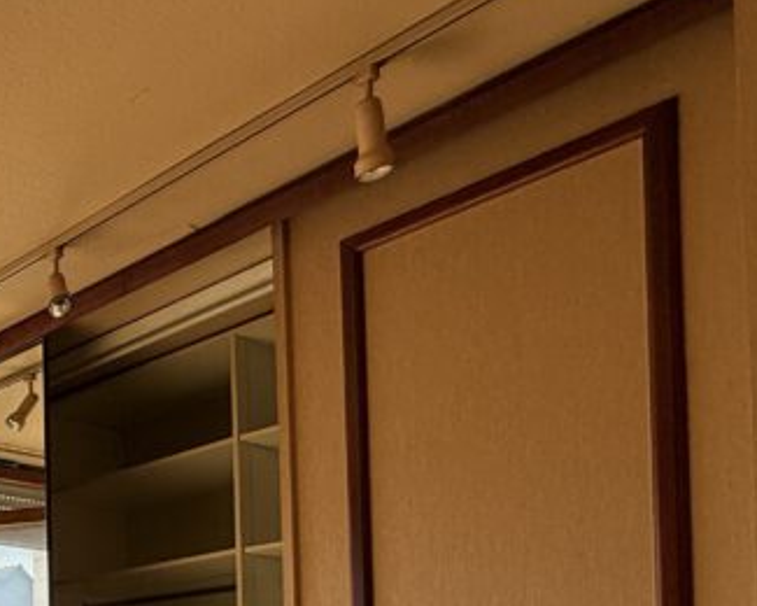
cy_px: 720
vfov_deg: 30.0
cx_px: -256
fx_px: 963
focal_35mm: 43
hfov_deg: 31.6
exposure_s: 1/323
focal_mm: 2.22
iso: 64
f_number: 2.2
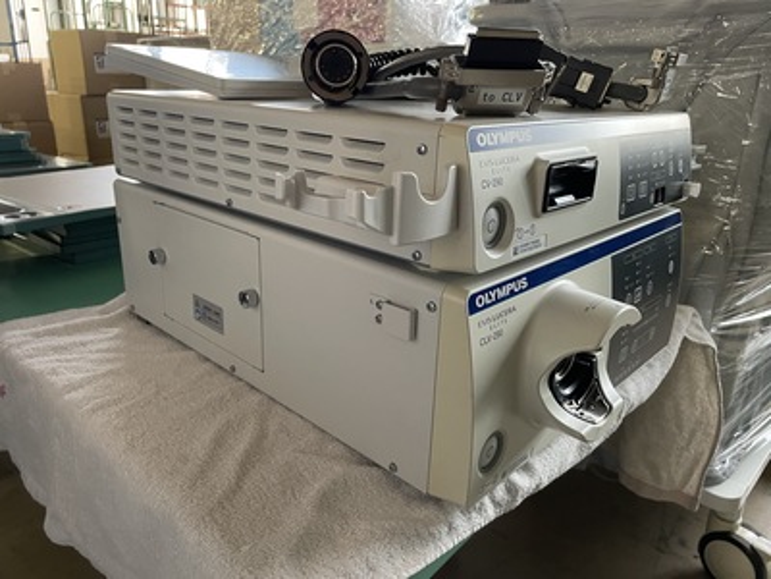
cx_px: 386
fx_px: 579
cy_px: 290
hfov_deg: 67.3
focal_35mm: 26
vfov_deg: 53.1
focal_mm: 4.2
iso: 400
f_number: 1.6
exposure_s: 1/50
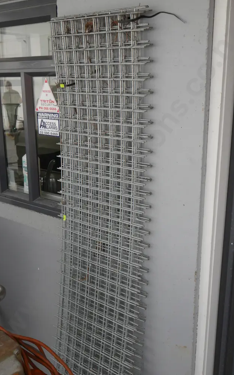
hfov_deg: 34.4
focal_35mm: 37
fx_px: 377
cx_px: 123
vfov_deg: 52.7
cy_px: 183
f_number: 6.3
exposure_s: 1/250
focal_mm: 17
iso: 200
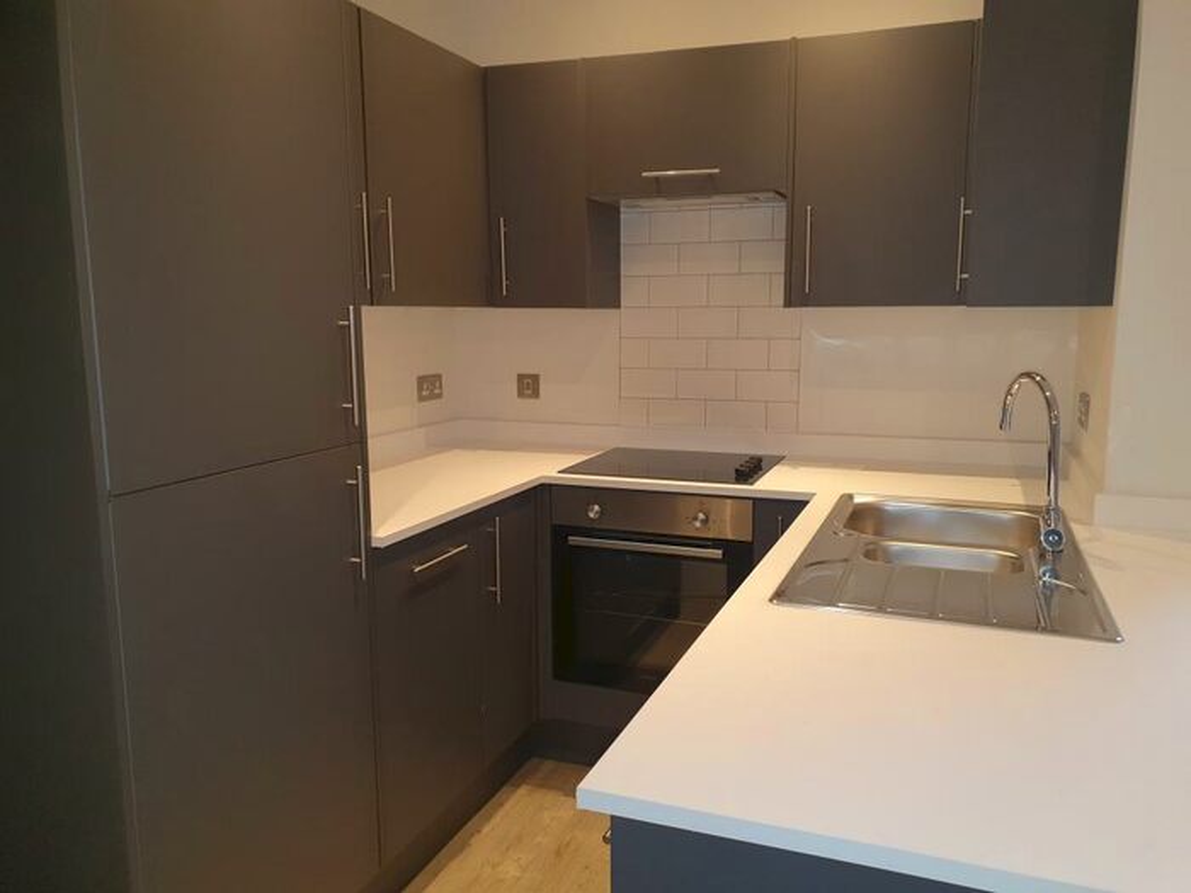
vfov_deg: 53.1
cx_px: 596
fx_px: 895
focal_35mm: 26
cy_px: 446
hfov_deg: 67.3
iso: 125
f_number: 2.4
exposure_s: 1/50
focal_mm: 4.32
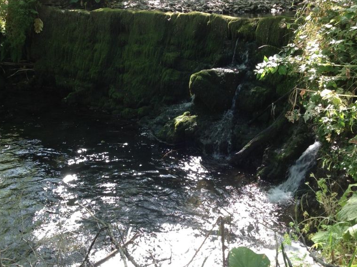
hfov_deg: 40.5
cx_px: 166
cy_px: 114
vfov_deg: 30.8
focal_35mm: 47
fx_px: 484
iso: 50
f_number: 2.4
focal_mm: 4.28
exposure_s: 1/60
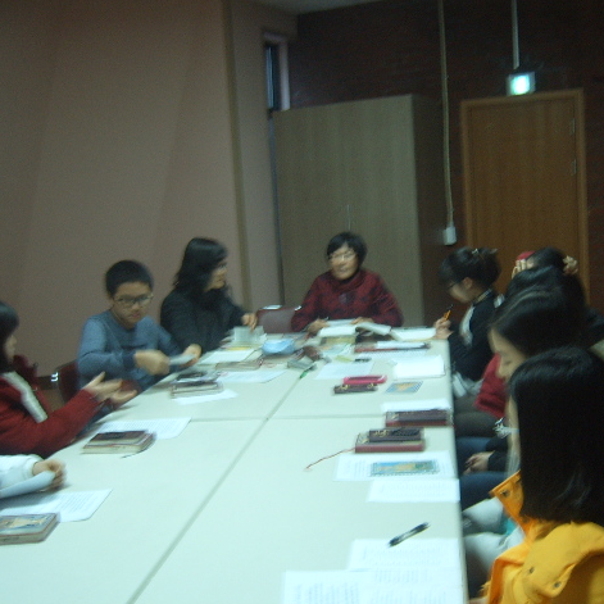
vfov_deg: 40.0
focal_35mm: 42
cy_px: 306
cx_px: 341
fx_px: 829
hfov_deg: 40.0
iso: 100
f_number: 2.8
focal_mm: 5.8
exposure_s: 1/15
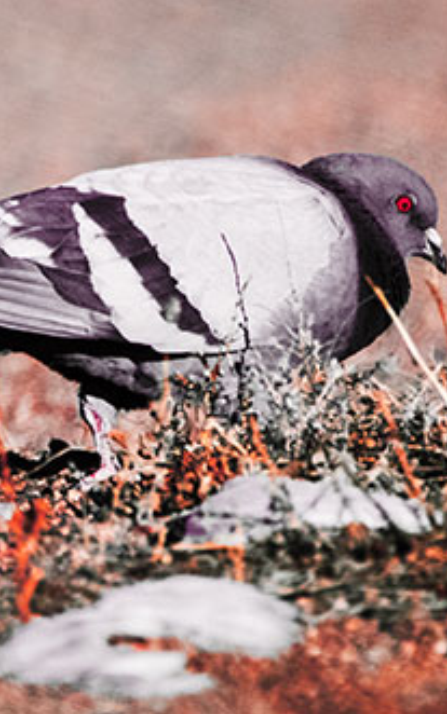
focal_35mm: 1847
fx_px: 35985
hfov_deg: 0.7
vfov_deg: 1.1
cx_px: 67
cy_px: 357
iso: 4000
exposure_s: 1/3200
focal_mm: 1200
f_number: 13
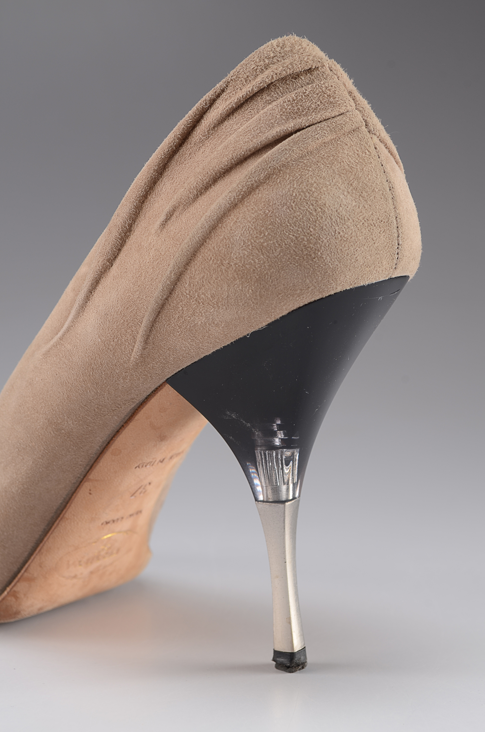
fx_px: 1340
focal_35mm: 66
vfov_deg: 30.6
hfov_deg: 20.5
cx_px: 242
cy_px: 366
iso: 100
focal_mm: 44
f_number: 9
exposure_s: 1/80
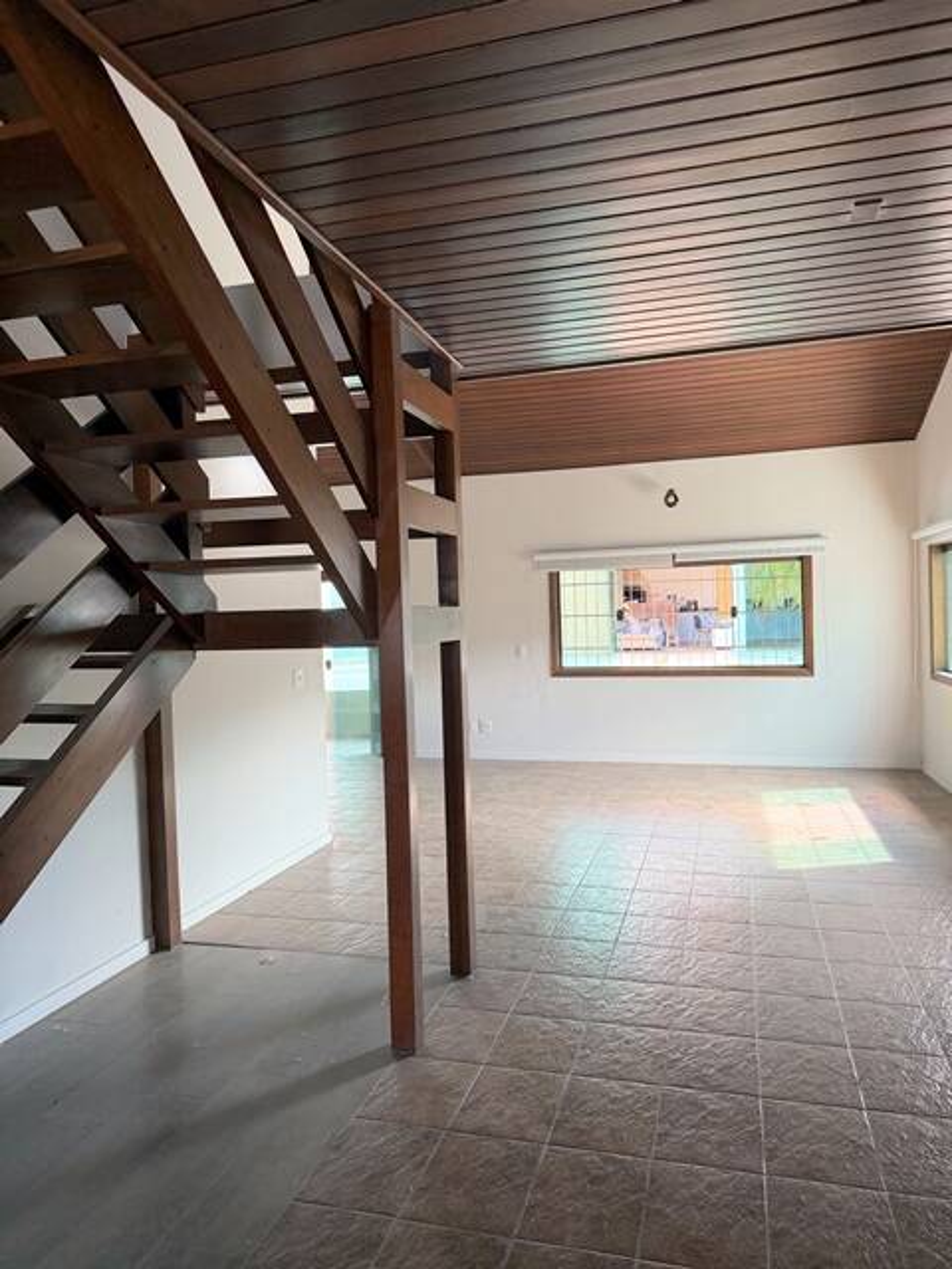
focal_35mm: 24
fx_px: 880
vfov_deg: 71.6
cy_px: 634
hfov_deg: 56.8
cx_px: 476
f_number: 1.78
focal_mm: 6.76
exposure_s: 1/120
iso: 160
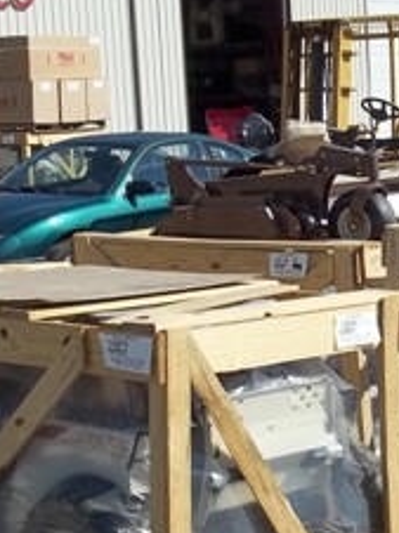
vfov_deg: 19.2
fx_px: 1571
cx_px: 300
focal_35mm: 102
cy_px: 370
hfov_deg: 14.4
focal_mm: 6.5
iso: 64
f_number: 8
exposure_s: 1/200
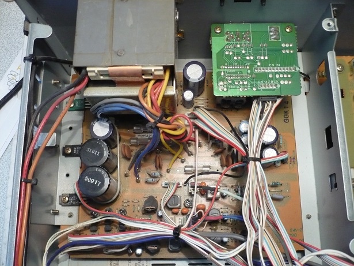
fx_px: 358
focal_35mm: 35
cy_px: 133
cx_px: 177
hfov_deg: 52.6
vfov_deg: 40.7
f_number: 2.8
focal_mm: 5.8
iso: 400
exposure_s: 1/40
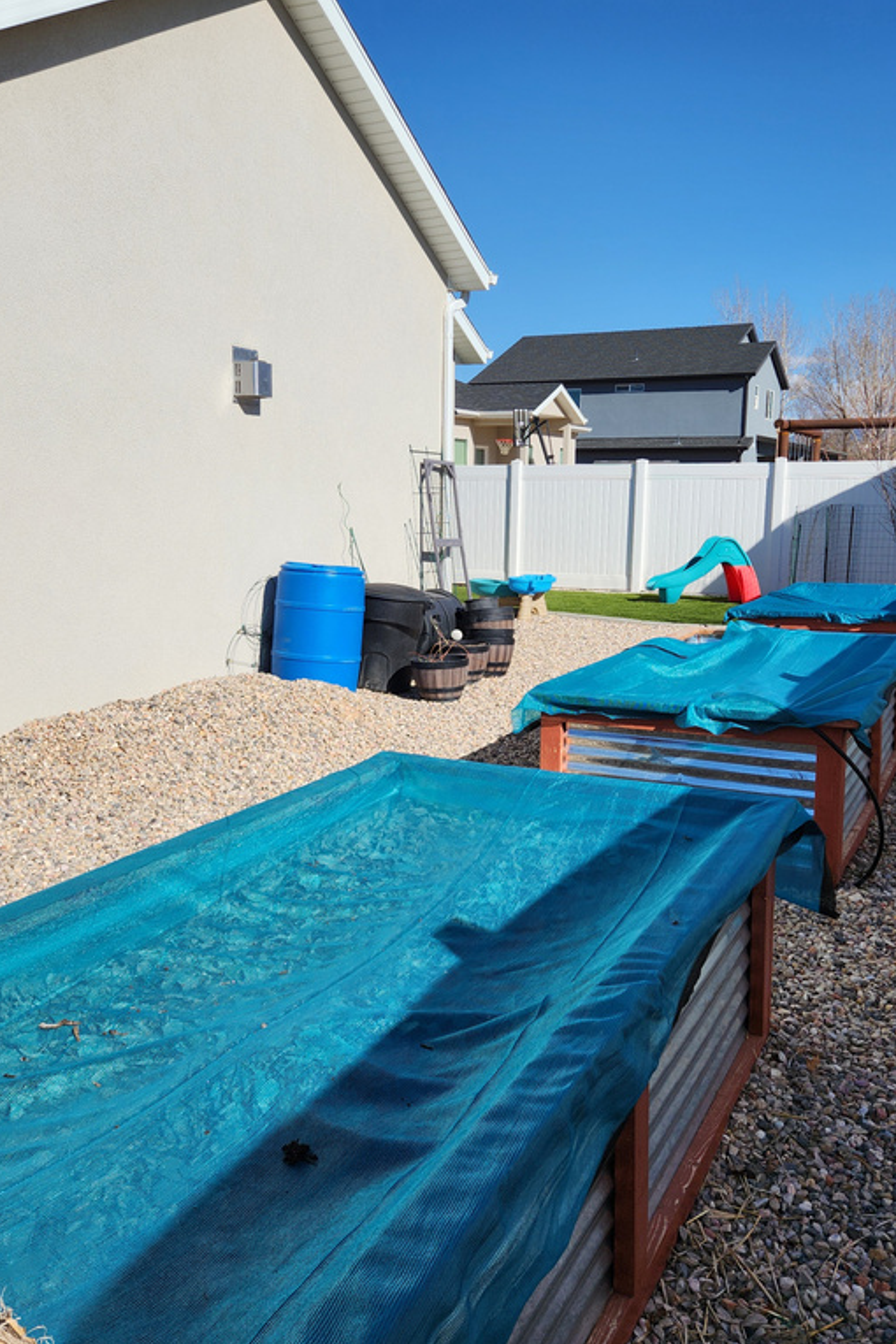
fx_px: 1195
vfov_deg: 58.7
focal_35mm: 32
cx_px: 427
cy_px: 673
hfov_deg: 41.1
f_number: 1.8
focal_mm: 5.4
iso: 20
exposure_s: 1/3050
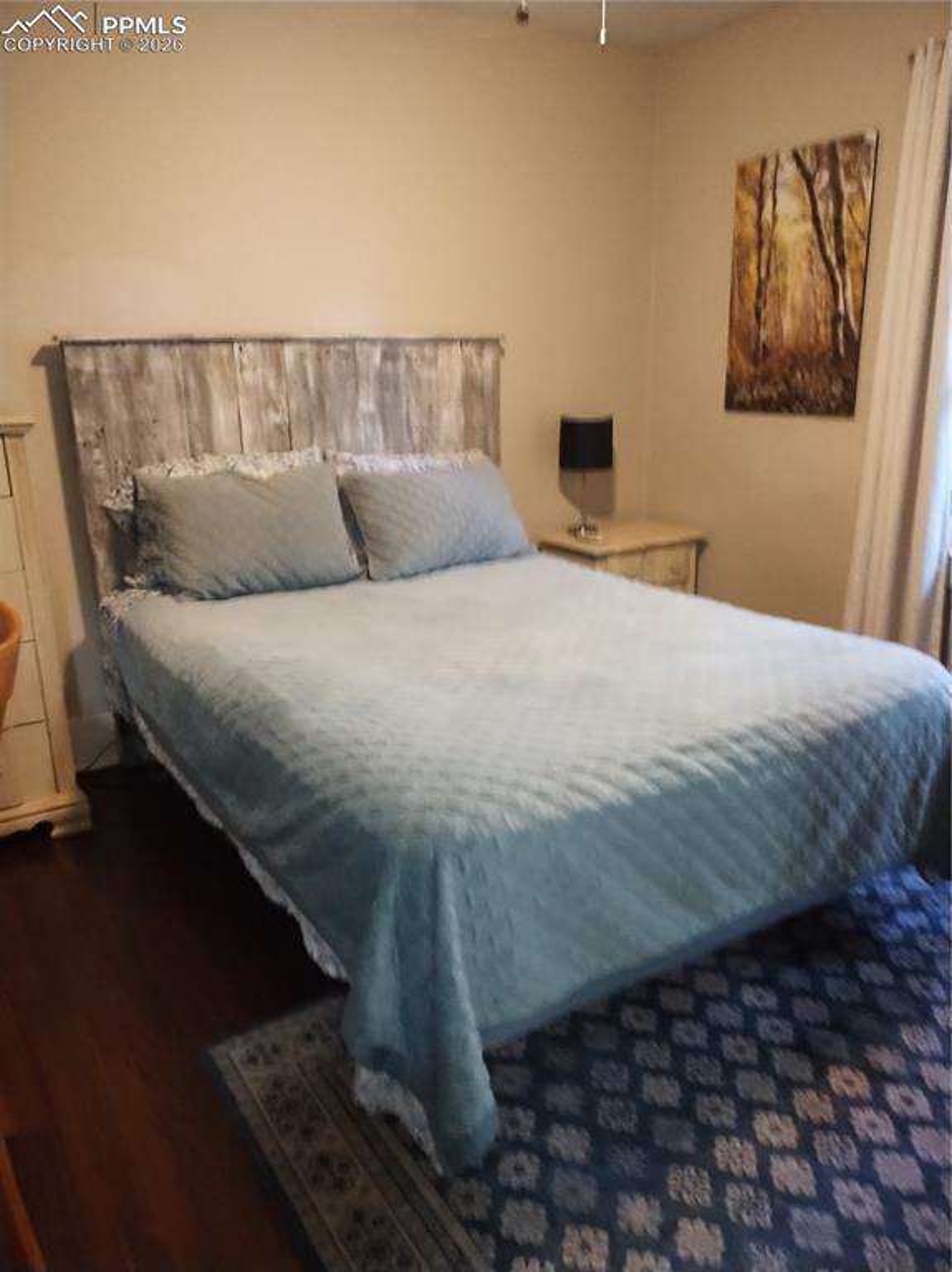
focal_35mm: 25
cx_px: 476
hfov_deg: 54.8
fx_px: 918
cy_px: 636
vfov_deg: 69.4
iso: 797
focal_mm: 4.71
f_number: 1.7
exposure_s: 1/20
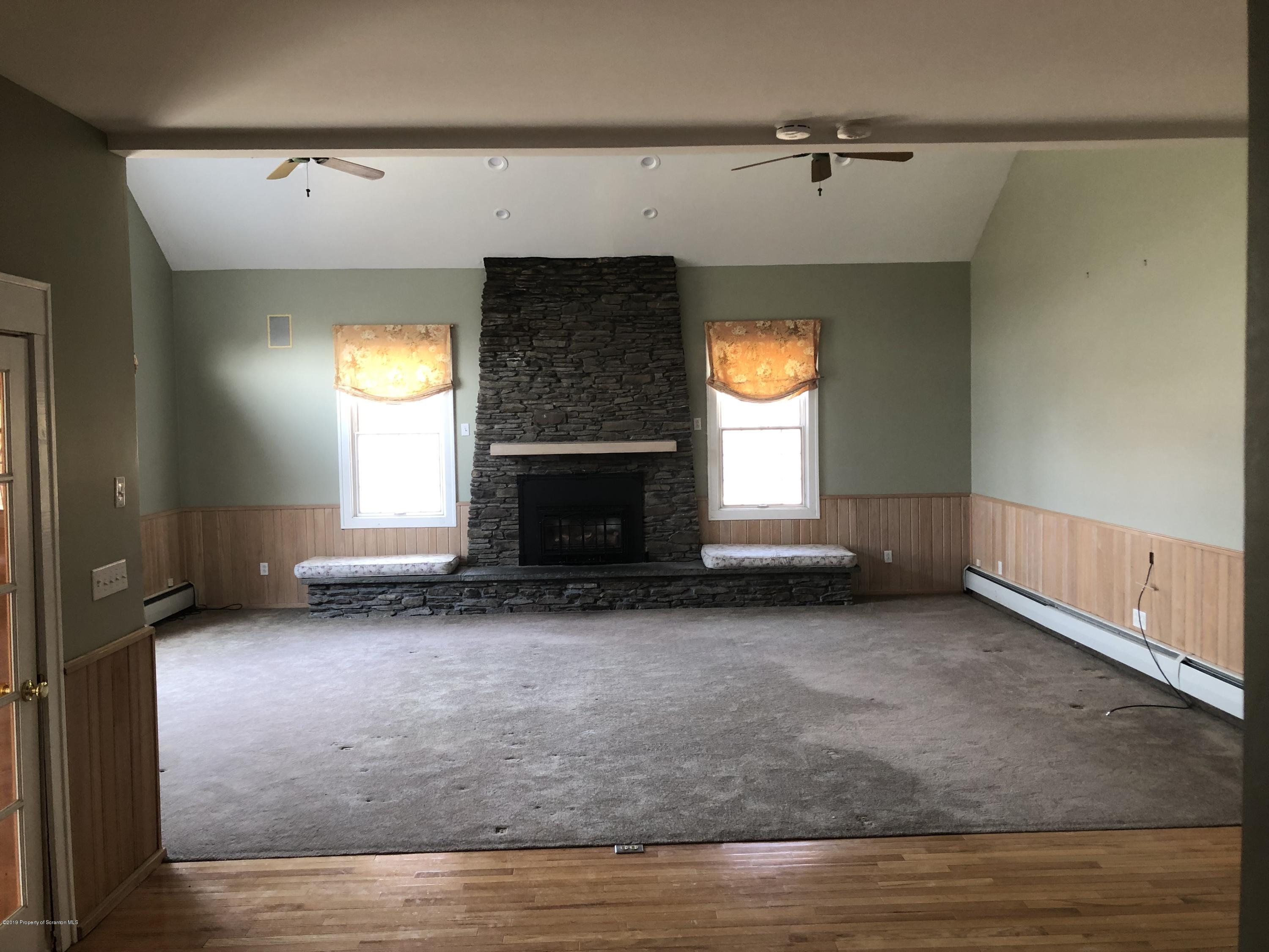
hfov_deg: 63.4
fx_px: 1026
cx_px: 634
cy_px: 476
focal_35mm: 28
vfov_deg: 49.7
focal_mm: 3.99
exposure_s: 1/20
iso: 40
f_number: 1.8
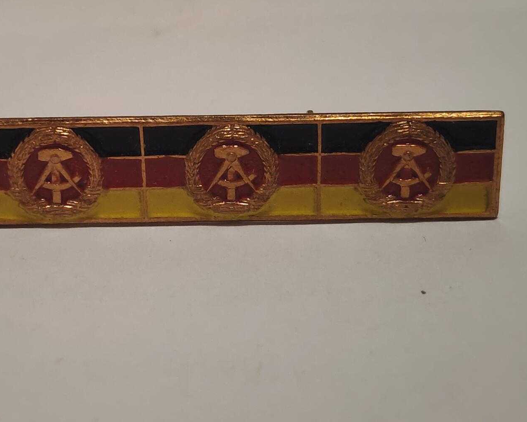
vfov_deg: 20.7
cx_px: 235
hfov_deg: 25.7
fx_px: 1154
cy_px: 203
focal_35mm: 74
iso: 400
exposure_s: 1/50
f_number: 1.95
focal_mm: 5.52
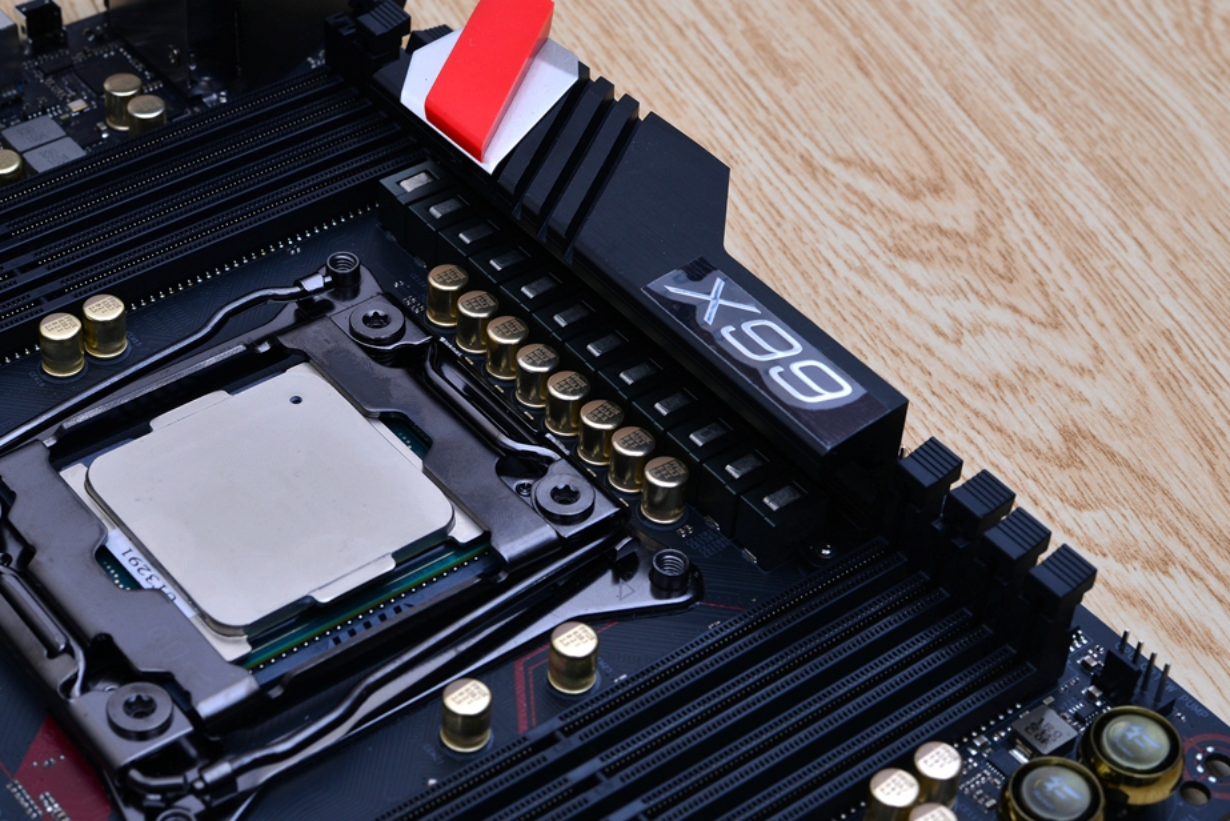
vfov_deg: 20.9
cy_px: 423
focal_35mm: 65
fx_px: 2221
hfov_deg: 30.9
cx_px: 612
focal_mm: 50
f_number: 16
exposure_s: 1/100
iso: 250
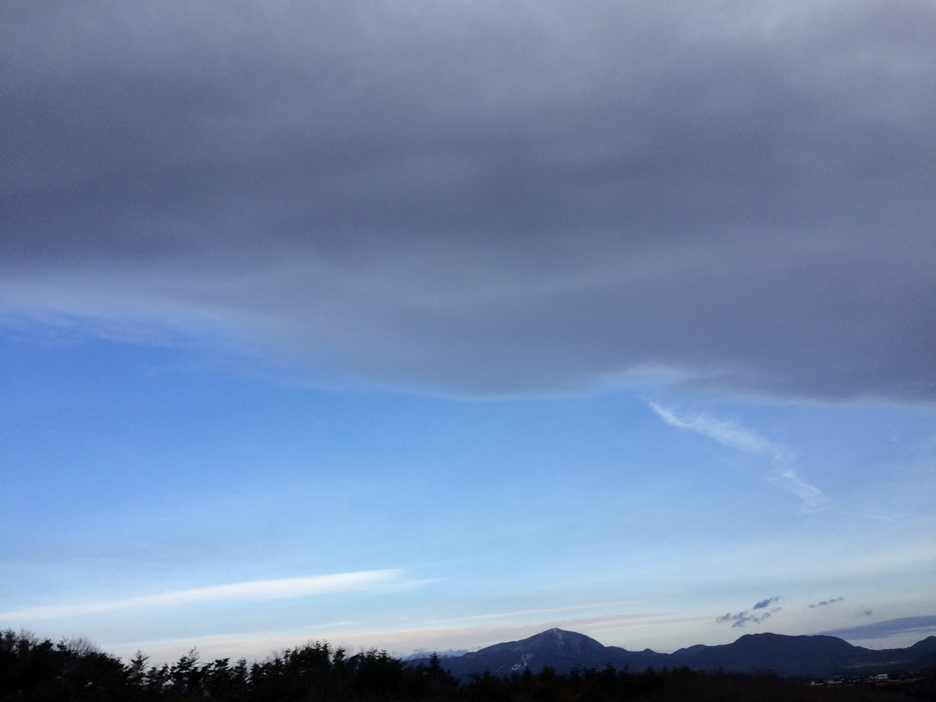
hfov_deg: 61.7
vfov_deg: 48.2
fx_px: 784
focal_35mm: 29
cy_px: 351
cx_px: 468
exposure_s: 1/1001
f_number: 2.2
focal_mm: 4.15
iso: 32
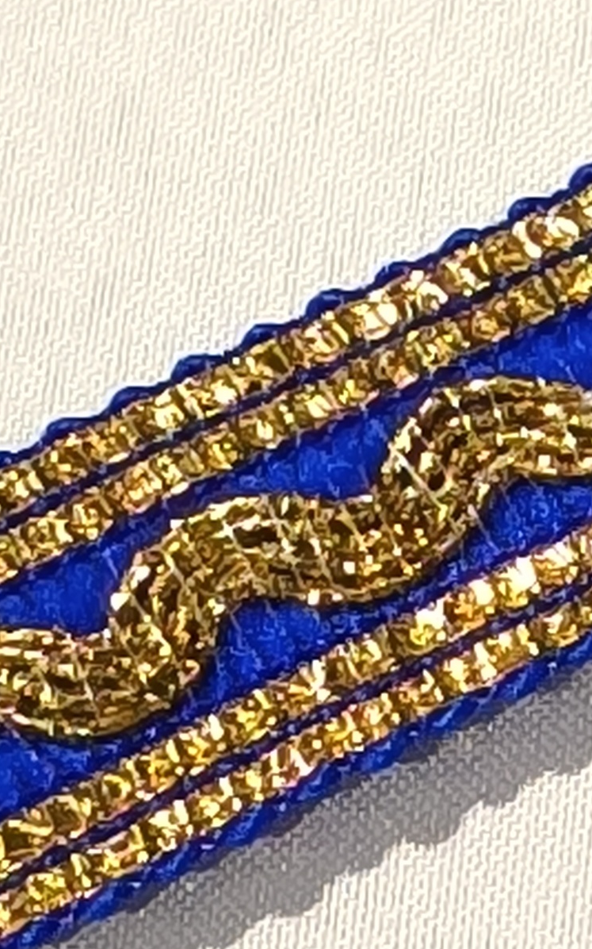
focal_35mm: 244
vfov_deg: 8.6
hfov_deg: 5.4
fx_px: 6302
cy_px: 475
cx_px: 426
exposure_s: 1/3329
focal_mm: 6.57
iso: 2000
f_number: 1.6
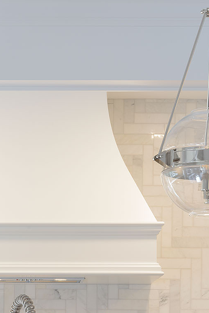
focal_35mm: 135
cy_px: 373
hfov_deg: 10.1
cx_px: 30
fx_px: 1176
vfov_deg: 14.7
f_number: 16
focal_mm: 50
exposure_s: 1.3
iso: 100
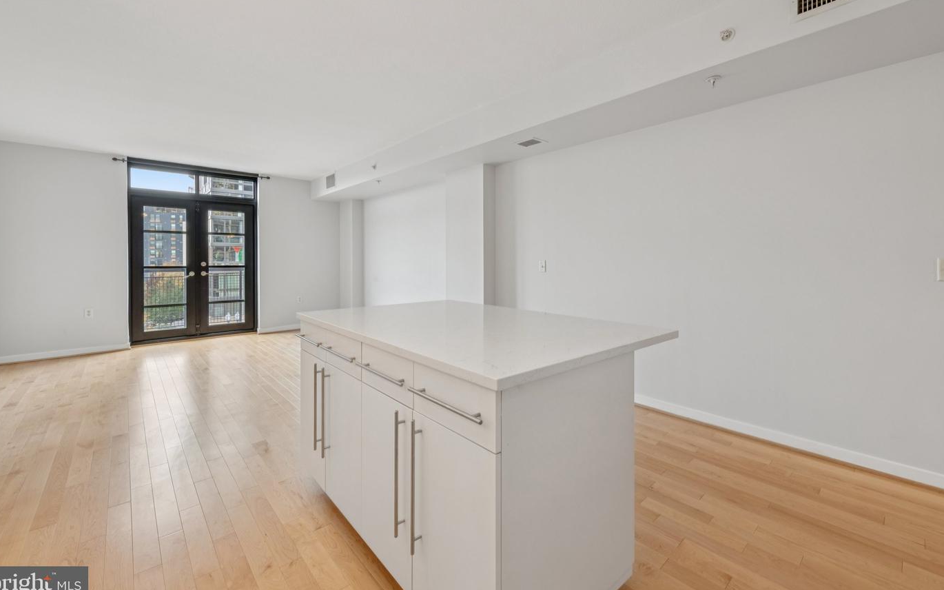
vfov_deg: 74.6
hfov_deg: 101.5
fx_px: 386
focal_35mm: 15
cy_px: 271
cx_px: 477
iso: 250
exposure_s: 1/10
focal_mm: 14
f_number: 9
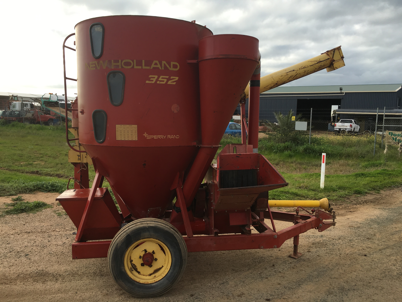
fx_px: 337
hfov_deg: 61.7
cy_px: 151
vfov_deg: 48.2
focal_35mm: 29
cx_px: 201
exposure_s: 1/430
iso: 25
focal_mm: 4.15
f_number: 2.2
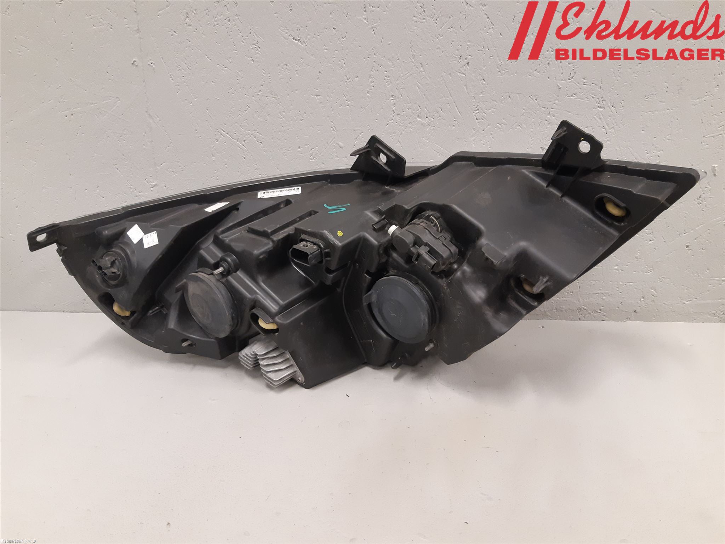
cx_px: 362
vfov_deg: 53.1
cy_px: 272
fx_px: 545
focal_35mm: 26
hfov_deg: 67.3
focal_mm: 3.93
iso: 200
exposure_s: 1/50
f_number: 1.7
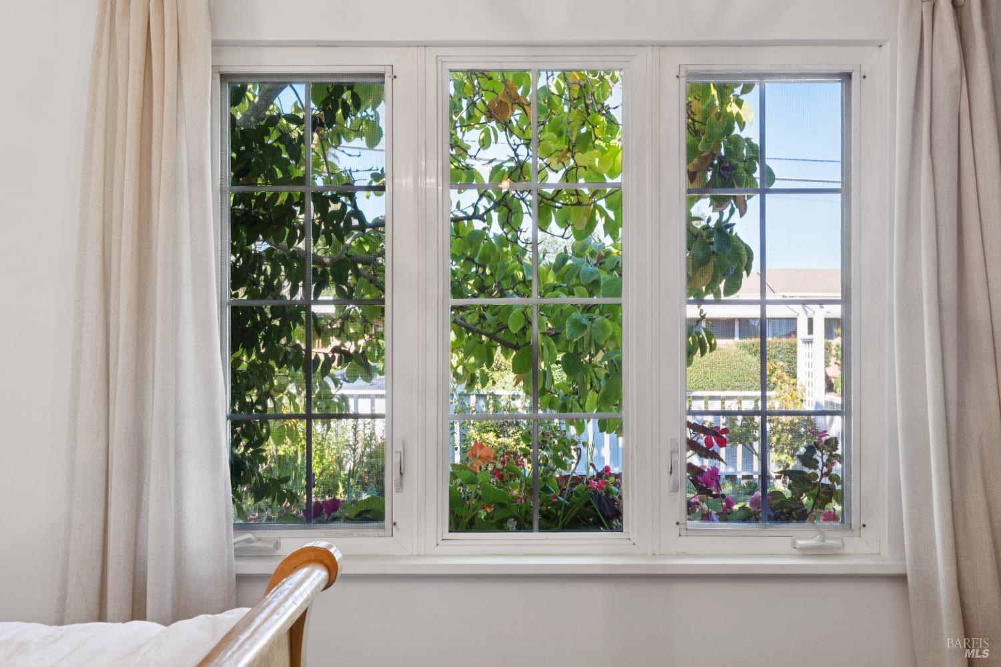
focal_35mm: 32
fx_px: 890
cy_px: 334
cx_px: 500
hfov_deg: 58.7
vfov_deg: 41.1
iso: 320
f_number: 11
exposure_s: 1/20
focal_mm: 32
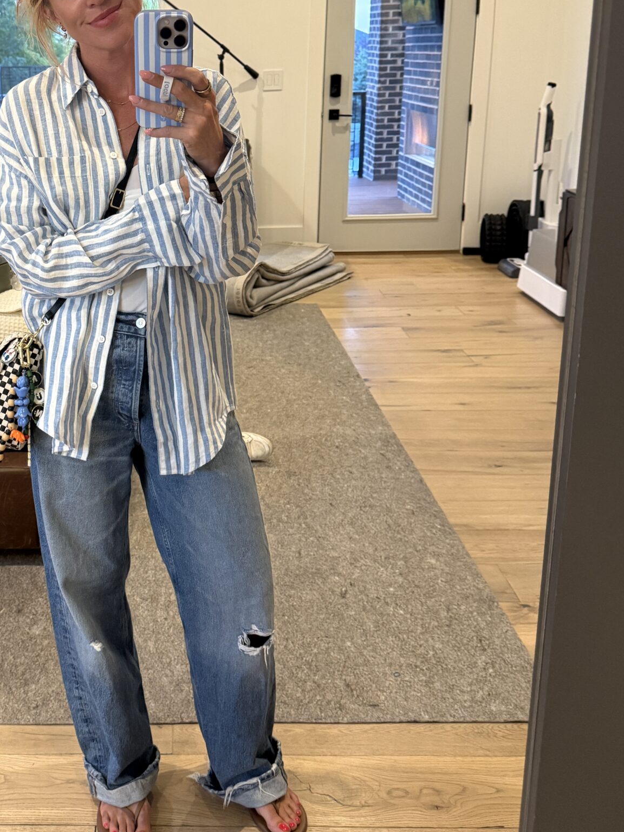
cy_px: 309
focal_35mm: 40
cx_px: 147
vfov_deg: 46.4
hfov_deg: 35.1
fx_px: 961
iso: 400
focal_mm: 6.76
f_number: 1.78
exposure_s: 1/60
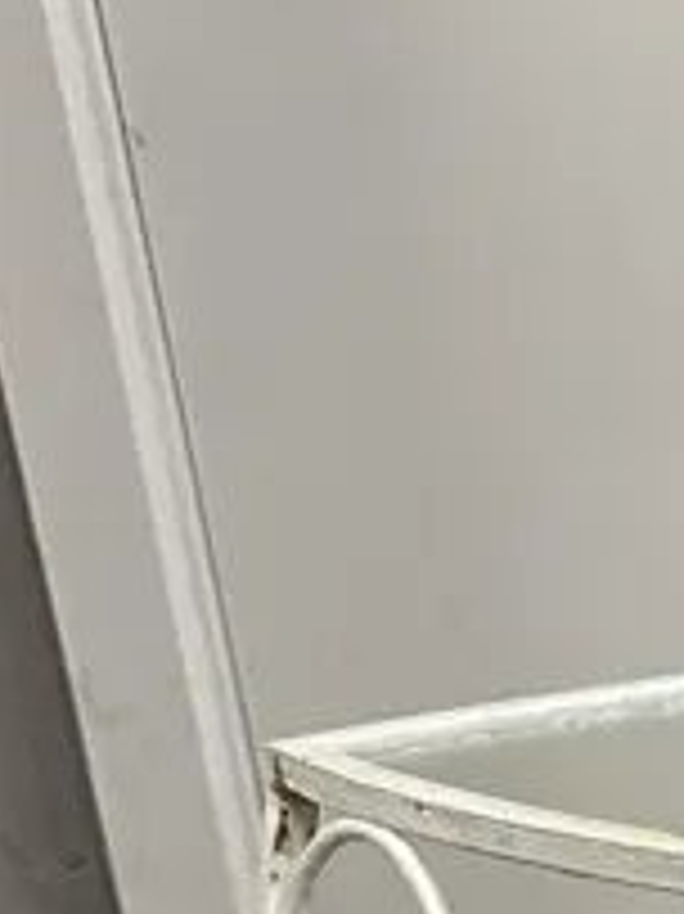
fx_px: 3191
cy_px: 1495
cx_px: 1570
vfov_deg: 14.8
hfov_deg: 10.7
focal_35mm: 121
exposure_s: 1/50
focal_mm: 6.86
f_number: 1.78
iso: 125
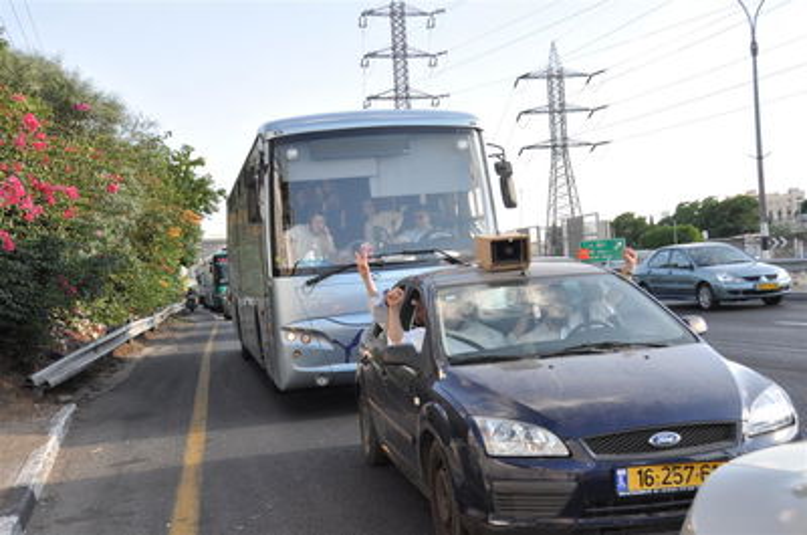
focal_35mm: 46
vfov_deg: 28.8
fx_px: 1040
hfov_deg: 42.4
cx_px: 404
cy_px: 268
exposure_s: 1/200
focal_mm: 31
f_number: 7.1
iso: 200
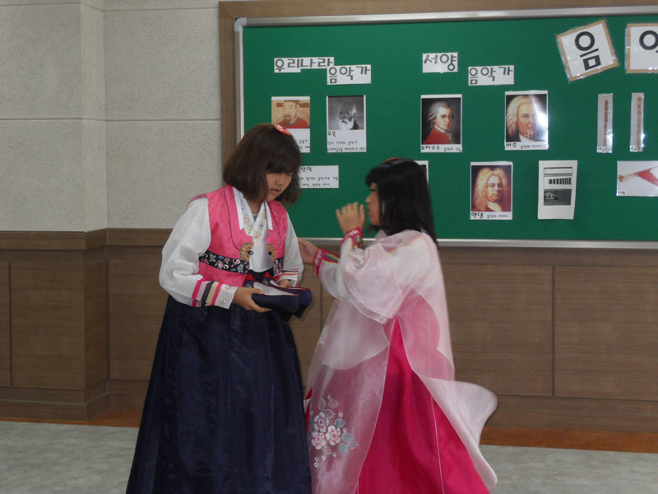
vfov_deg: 22.6
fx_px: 1236
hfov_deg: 29.8
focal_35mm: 65
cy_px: 247
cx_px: 329
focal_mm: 13.9
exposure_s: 1/60
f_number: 4.5
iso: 200
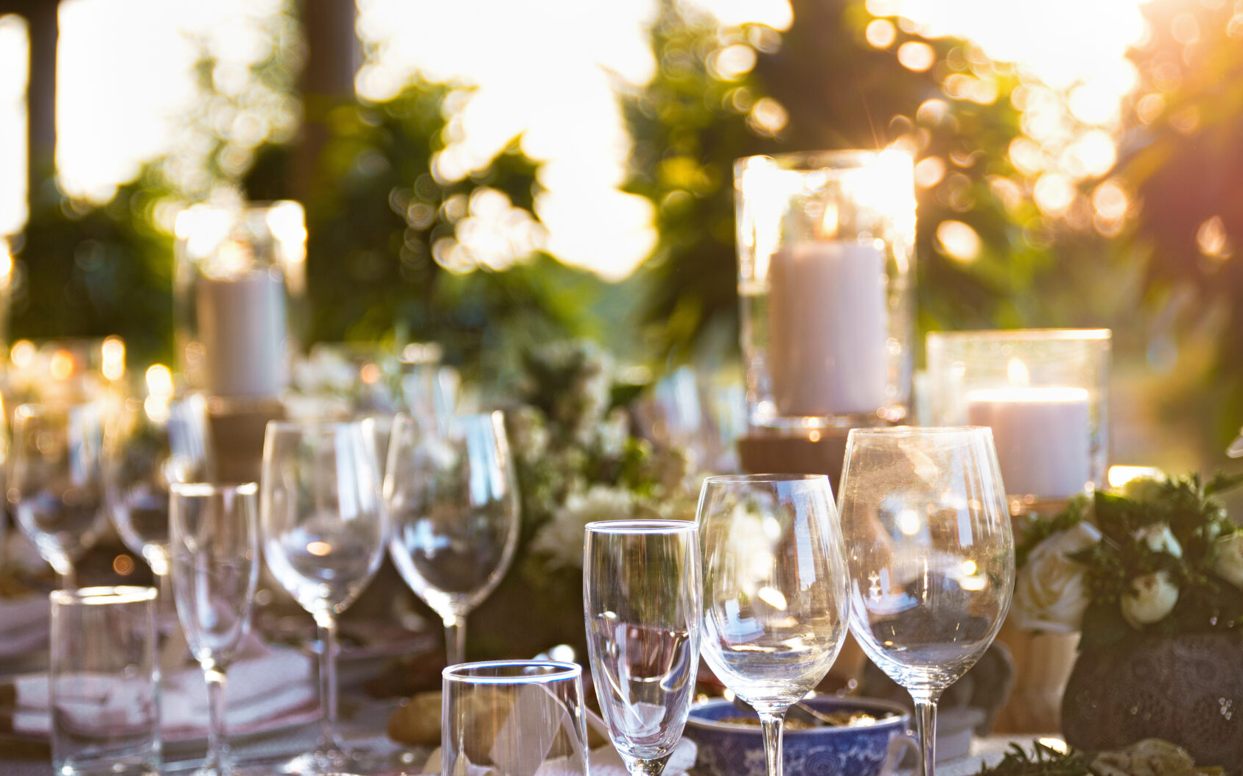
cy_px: 401
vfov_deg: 15.9
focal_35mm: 82
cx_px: 347
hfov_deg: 25.0
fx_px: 2778
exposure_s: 1/250
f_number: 2.8
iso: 100
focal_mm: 53
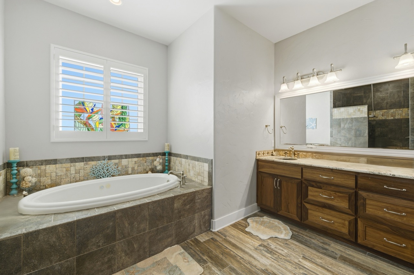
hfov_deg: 100.4
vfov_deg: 77.2
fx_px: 172
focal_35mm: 15
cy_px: 138
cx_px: 207
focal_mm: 15
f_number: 10
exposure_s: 1/100
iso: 100
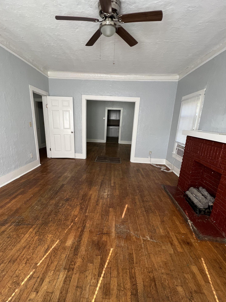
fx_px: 131
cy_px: 160
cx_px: 102
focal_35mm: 15
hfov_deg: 81.5
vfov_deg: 98.1
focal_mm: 1.57
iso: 160
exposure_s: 1/99
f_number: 1.8
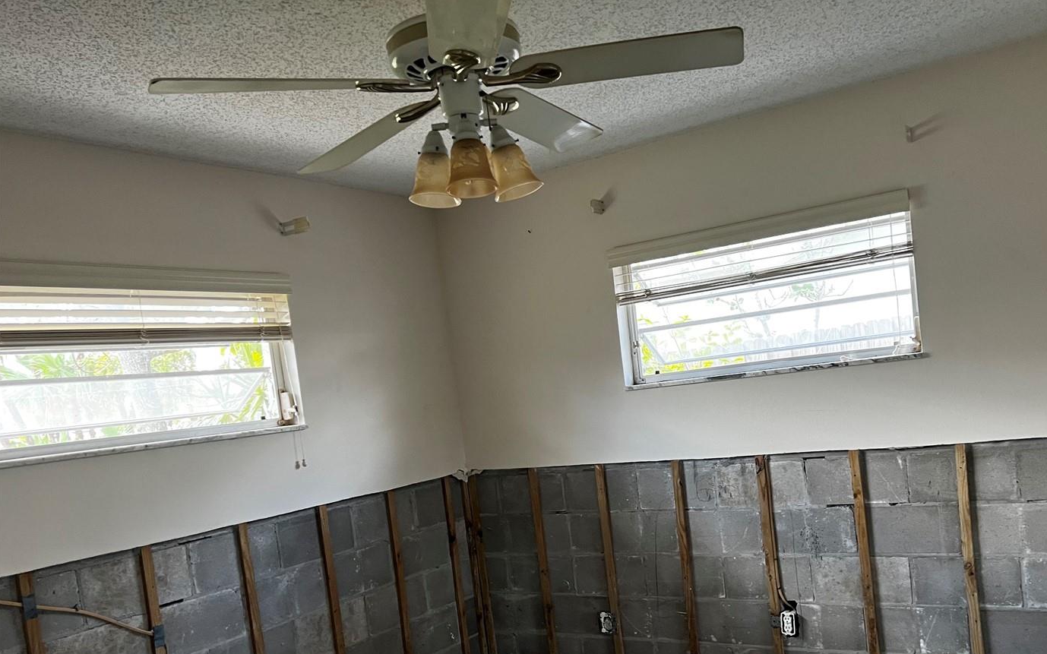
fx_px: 913
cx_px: 604
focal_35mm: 32
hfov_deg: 59.4
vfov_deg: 38.9
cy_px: 440
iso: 125
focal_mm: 5.7
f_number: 1.5
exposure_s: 1/85
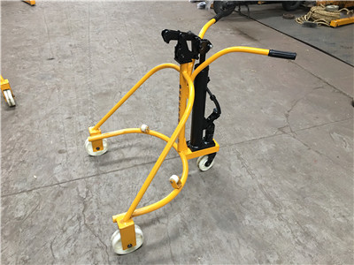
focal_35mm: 29
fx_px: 297
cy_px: 132
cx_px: 177
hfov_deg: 61.7
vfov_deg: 48.2
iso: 100
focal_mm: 4.15
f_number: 2.2
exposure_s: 1/17
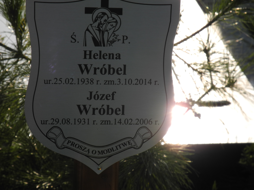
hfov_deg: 9.9
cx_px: 127
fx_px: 1468
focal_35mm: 200
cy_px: 95
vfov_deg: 7.4
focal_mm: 42.6
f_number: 5.6
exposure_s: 1/640
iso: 100
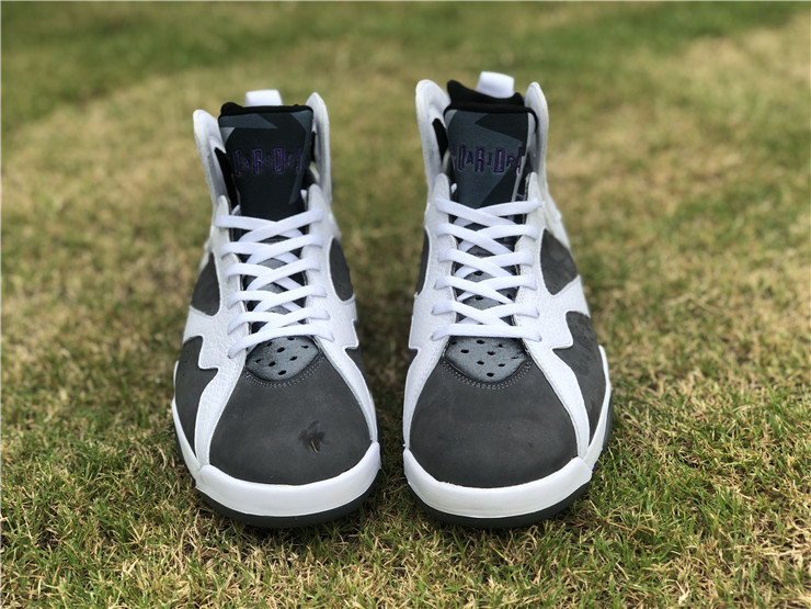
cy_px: 304
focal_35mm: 52
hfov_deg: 36.8
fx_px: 1218
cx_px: 406
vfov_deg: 28.0
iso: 16
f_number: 2.4
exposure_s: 1/298
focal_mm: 6
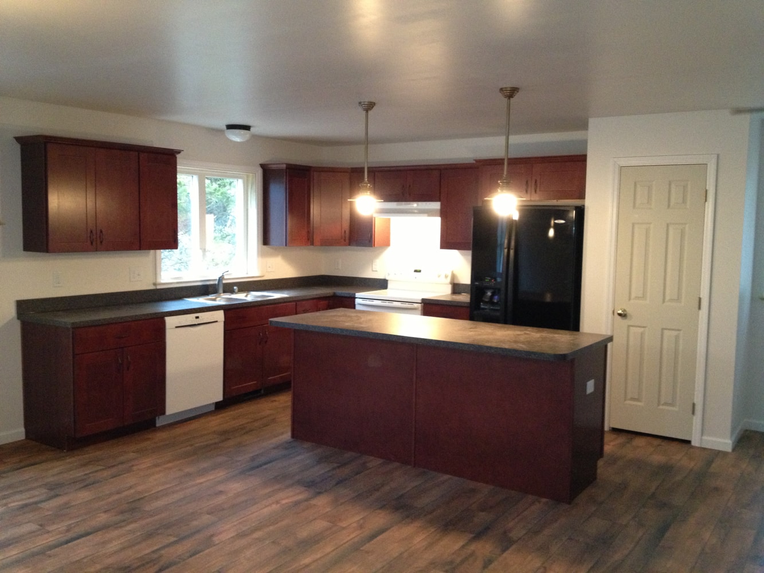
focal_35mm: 35
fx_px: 773
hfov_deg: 52.6
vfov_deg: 40.7
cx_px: 382
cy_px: 286
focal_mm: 4.28
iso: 400
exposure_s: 1/20
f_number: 2.4
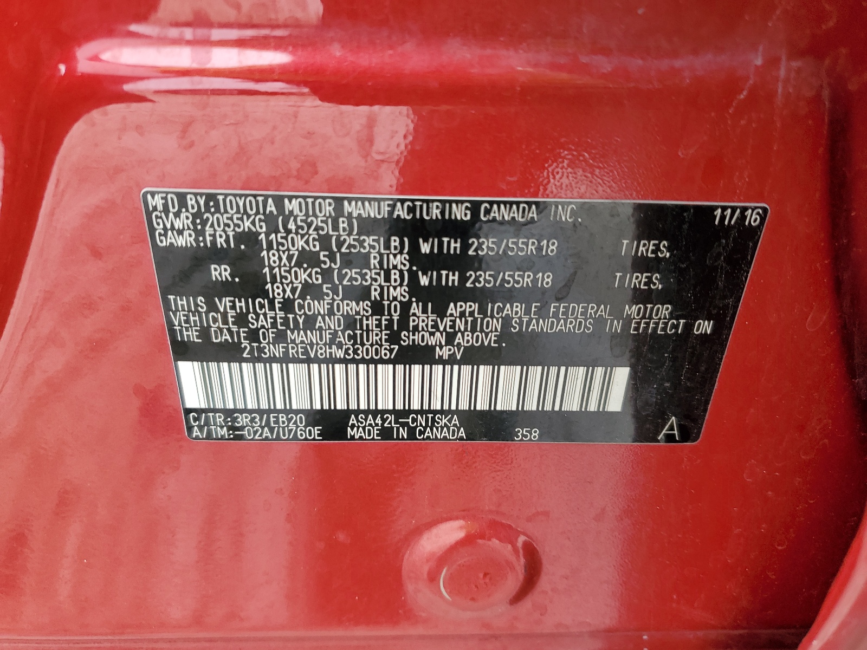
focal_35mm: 26
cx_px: 434
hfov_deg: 67.3
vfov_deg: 53.1
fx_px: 651
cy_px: 325
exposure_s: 1/159
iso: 50
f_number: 1.5
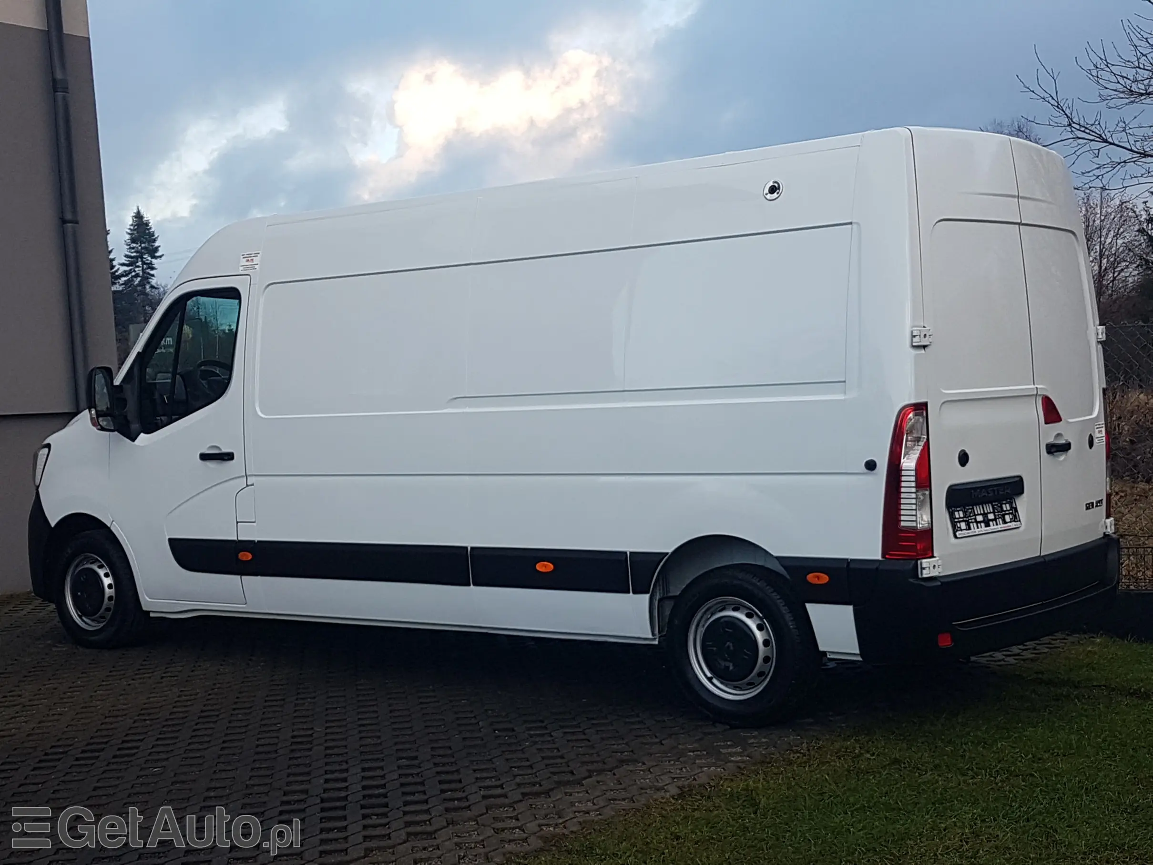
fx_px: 866
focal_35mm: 26
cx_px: 576
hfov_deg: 67.3
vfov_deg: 53.1
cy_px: 432
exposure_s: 1/338
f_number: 1.7
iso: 40
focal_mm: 4.2
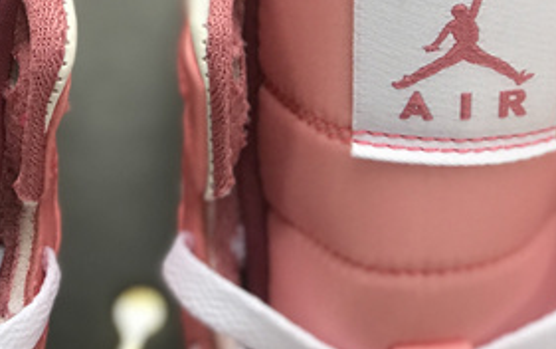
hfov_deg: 13.1
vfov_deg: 8.2
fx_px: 2411
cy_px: -27
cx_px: 107
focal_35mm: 159
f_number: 2.8
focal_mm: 6.6
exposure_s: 1/50
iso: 40
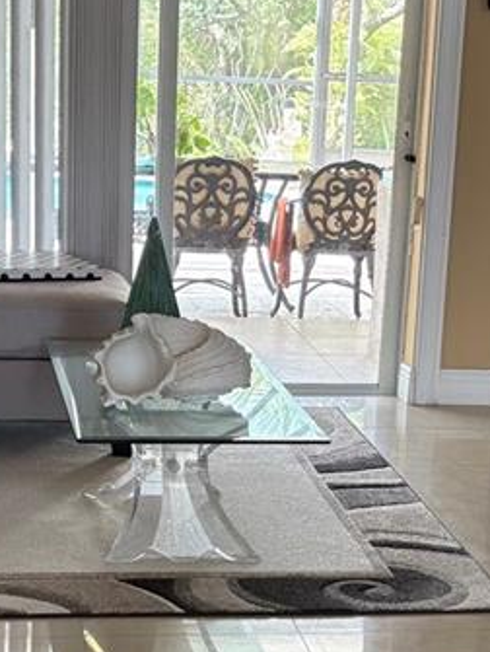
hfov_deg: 15.9
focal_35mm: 93
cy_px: 504
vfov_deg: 20.9
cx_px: 321
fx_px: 1752
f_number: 1.6
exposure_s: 1/77
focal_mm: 5.96
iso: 125
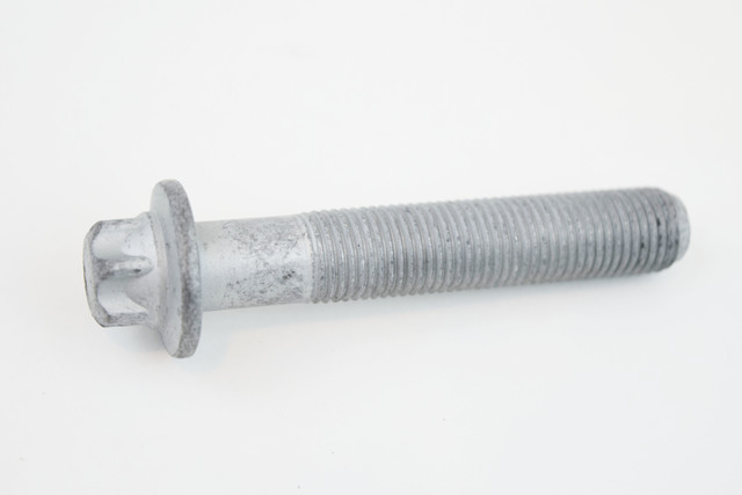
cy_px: 248
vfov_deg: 16.6
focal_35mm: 82
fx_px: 1701
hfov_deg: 24.6
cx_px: 371
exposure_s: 1/50
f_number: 5.6
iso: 800
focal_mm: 55
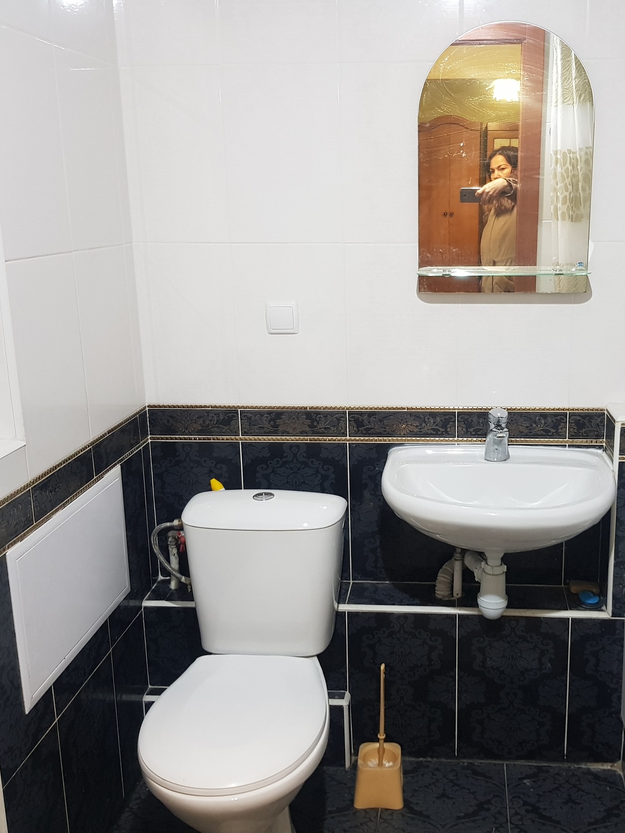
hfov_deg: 40.2
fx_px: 842
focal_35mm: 35
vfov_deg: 52.6
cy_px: 417
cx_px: 422
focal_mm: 4.2
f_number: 1.7
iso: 200
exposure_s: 1/25
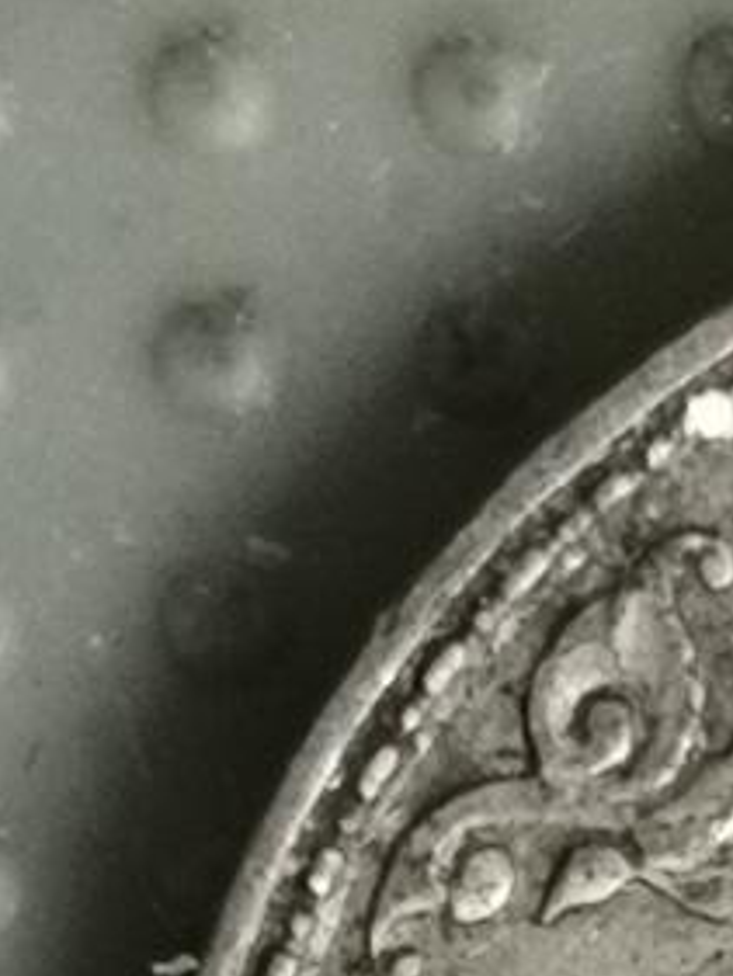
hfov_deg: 4.4
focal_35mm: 333
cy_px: 1556
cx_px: 1247
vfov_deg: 5.9
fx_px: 9395
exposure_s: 1/36
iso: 250
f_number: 1.8
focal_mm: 4.75
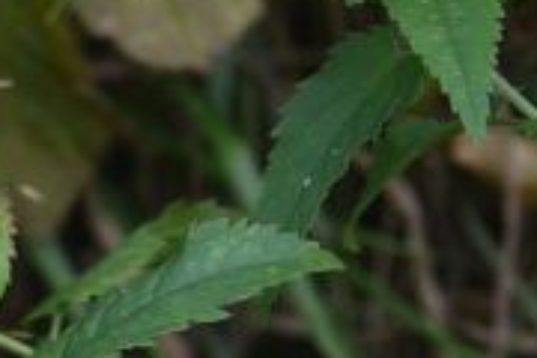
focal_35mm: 289
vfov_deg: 4.8
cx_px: -844
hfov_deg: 6.7
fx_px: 4311
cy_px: 79
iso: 100
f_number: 4.5
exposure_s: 1/160
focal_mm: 40
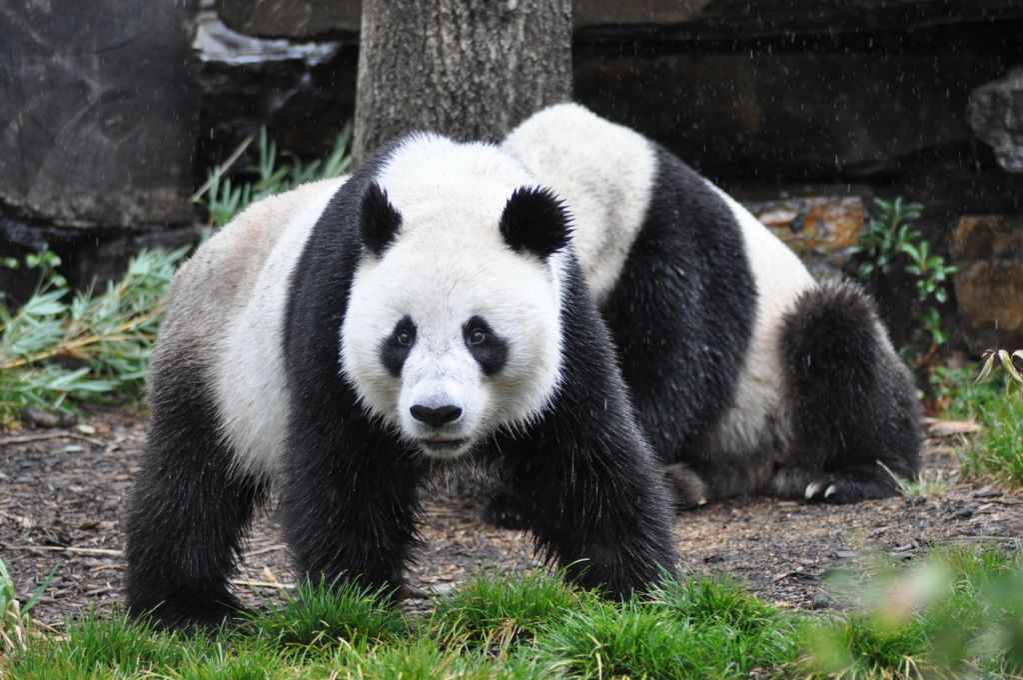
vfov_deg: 5.1
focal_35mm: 270
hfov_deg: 7.6
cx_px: 512
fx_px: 7663
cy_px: 340
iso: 900
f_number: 4.8
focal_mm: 180
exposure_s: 1/500
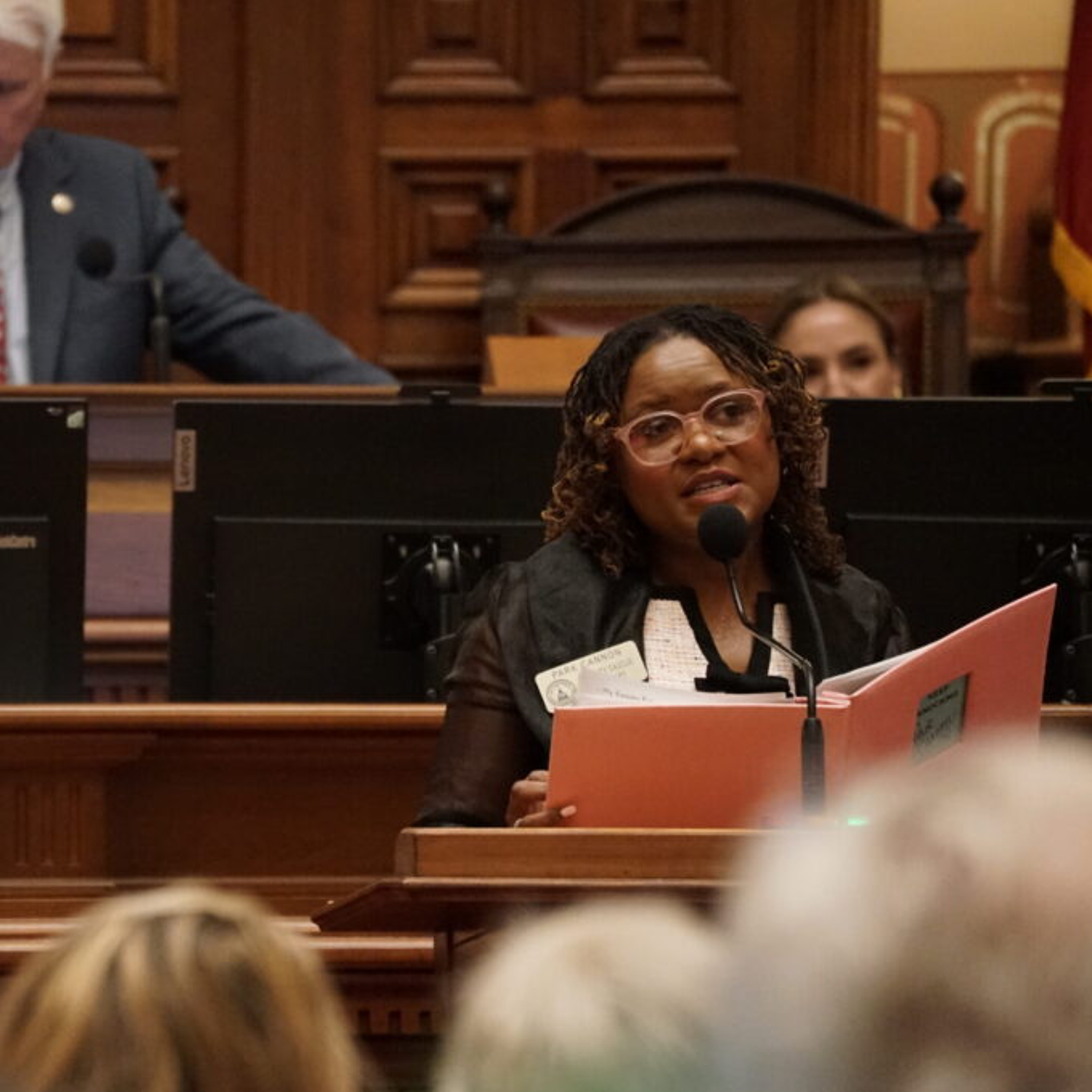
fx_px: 13705
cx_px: 411
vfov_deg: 4.6
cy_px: 547
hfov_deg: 4.6
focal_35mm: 384
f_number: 6.3
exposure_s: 1/80
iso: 6400
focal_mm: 300
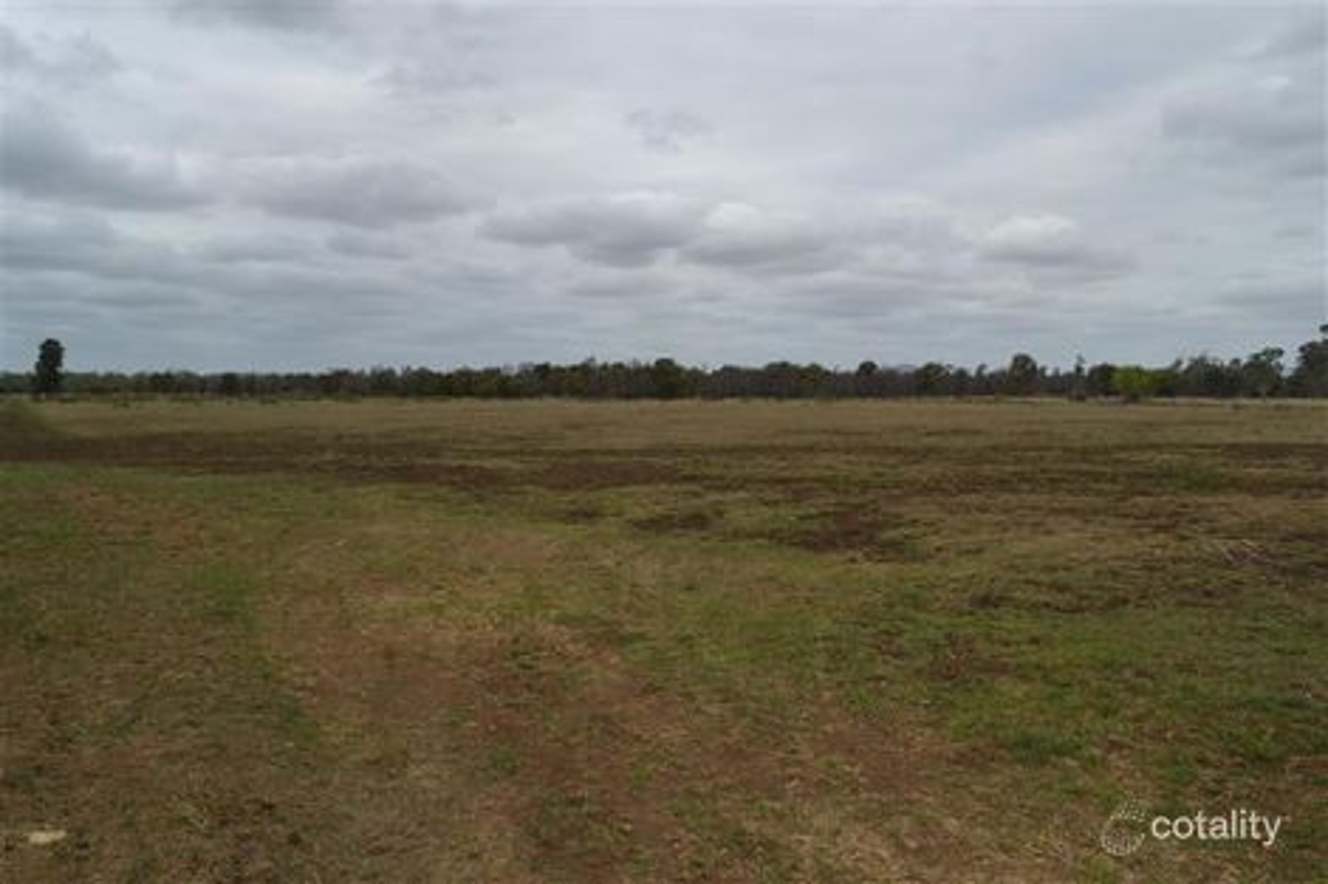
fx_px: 996
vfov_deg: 47.9
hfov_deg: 67.4
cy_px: 442
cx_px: 664
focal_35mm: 27
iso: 100
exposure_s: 1/200
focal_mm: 18
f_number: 9
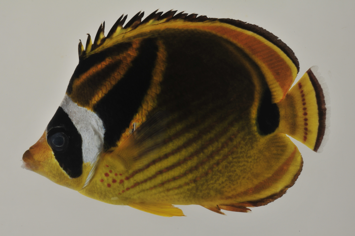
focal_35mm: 158
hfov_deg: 13.1
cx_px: 178
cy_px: 118
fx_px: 1551
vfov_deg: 8.7
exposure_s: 1/60
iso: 200
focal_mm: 105
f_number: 36
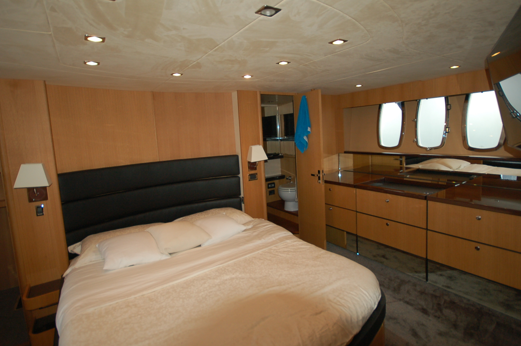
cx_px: 283
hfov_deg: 89.9
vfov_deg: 67.1
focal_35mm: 18
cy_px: 158
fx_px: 260
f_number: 4
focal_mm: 10
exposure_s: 1/60
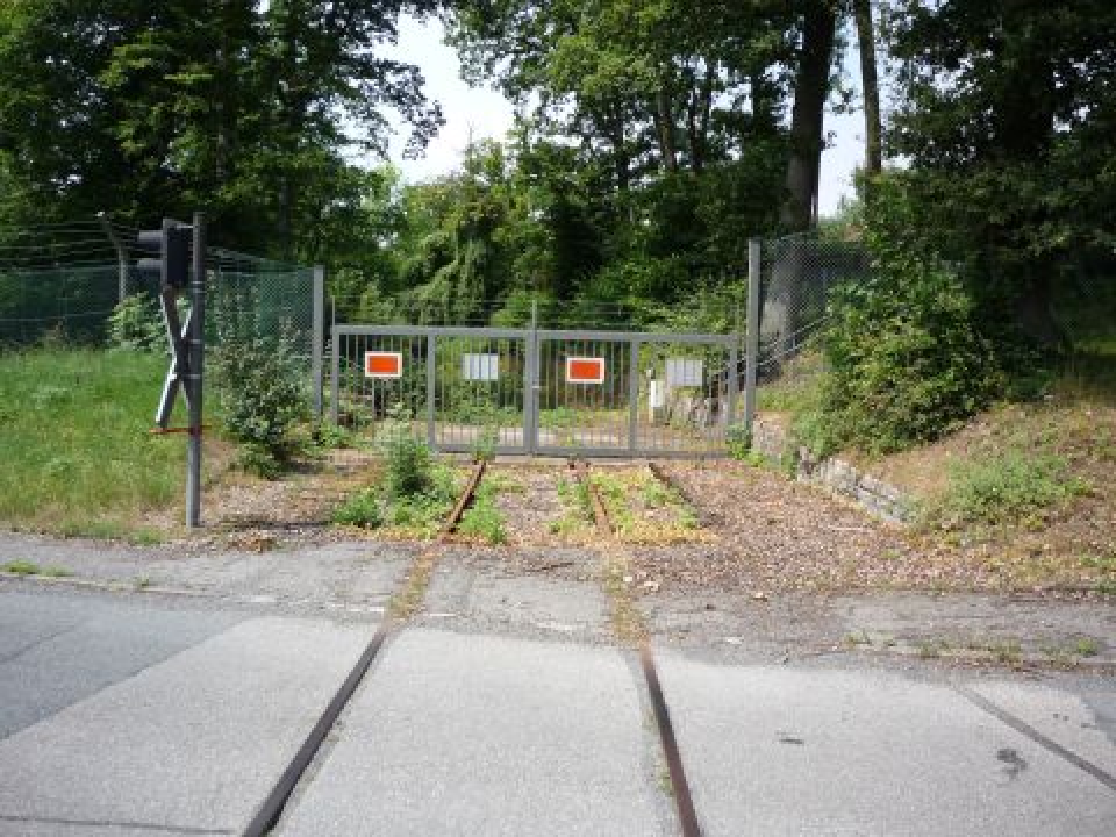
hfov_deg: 56.8
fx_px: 1032
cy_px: 418
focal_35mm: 32
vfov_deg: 44.2
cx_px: 558
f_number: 4
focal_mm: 5.2
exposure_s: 1/400
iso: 100
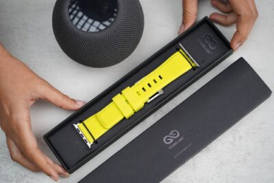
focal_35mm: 75
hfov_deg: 27.0
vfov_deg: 18.2
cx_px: 137
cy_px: 92
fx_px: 571
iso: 1600
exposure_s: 1/160
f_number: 4
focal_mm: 75
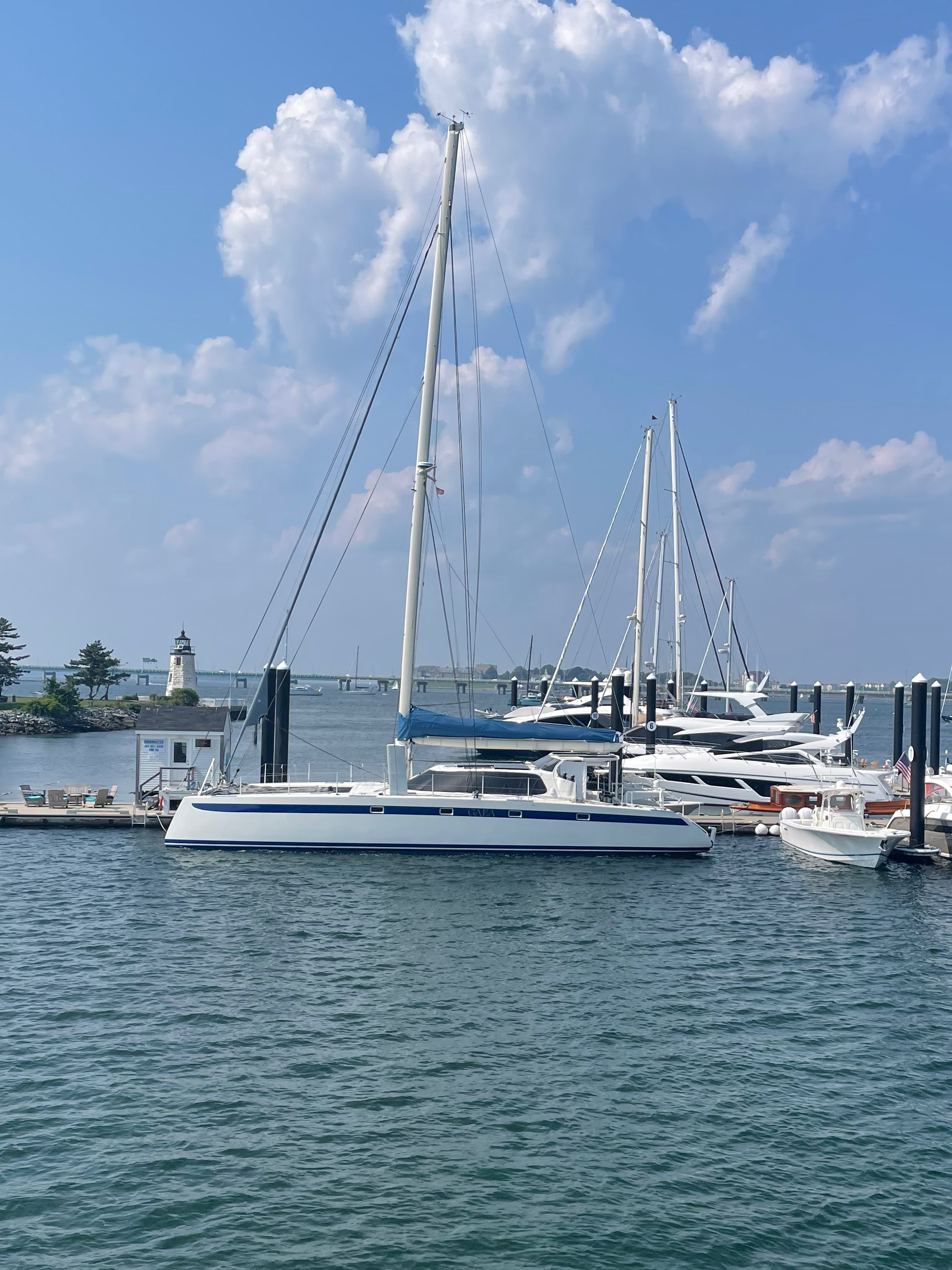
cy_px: 712
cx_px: 558
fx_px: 1467
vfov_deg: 46.7
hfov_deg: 35.9
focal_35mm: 40
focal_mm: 4.2
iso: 32
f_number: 1.6
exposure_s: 1/5291
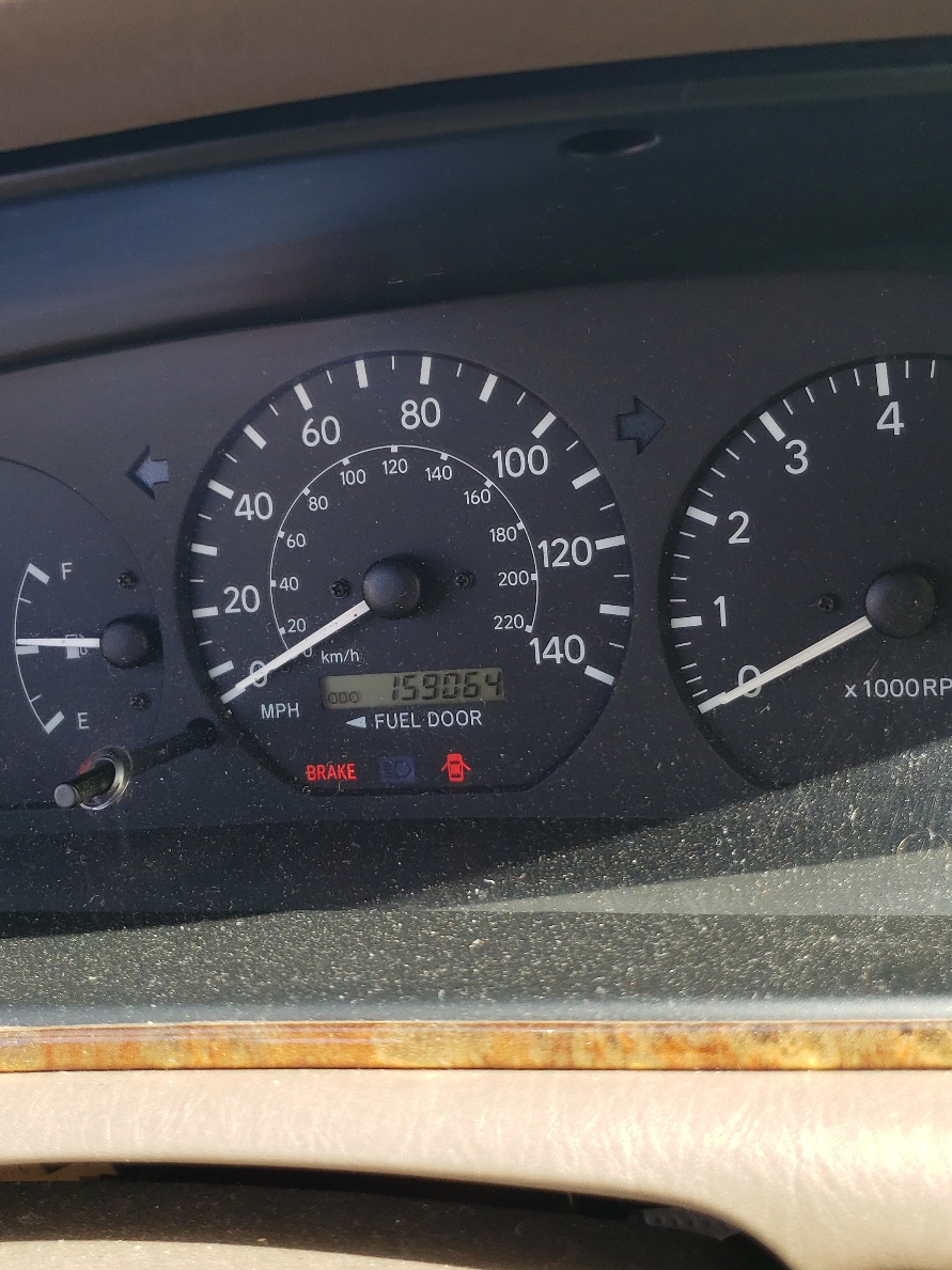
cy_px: 632
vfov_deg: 52.6
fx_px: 1284
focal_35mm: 35
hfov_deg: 40.6
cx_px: 431
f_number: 1.5
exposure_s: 1/263
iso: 50
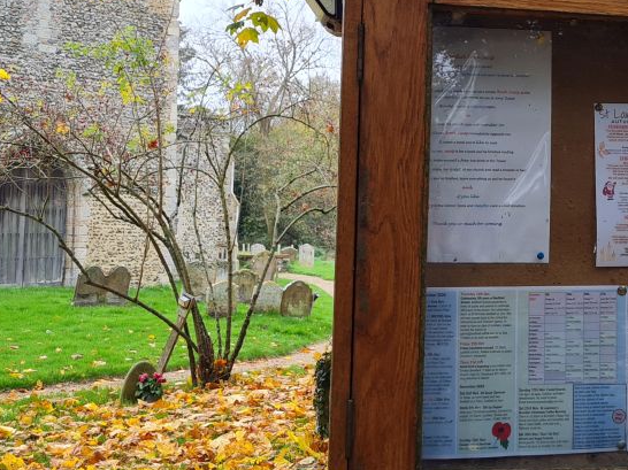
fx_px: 1106
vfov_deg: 23.9
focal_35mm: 61
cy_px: 151
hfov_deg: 30.1
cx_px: 581
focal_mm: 5.4
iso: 50
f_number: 1.8
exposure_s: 1/127
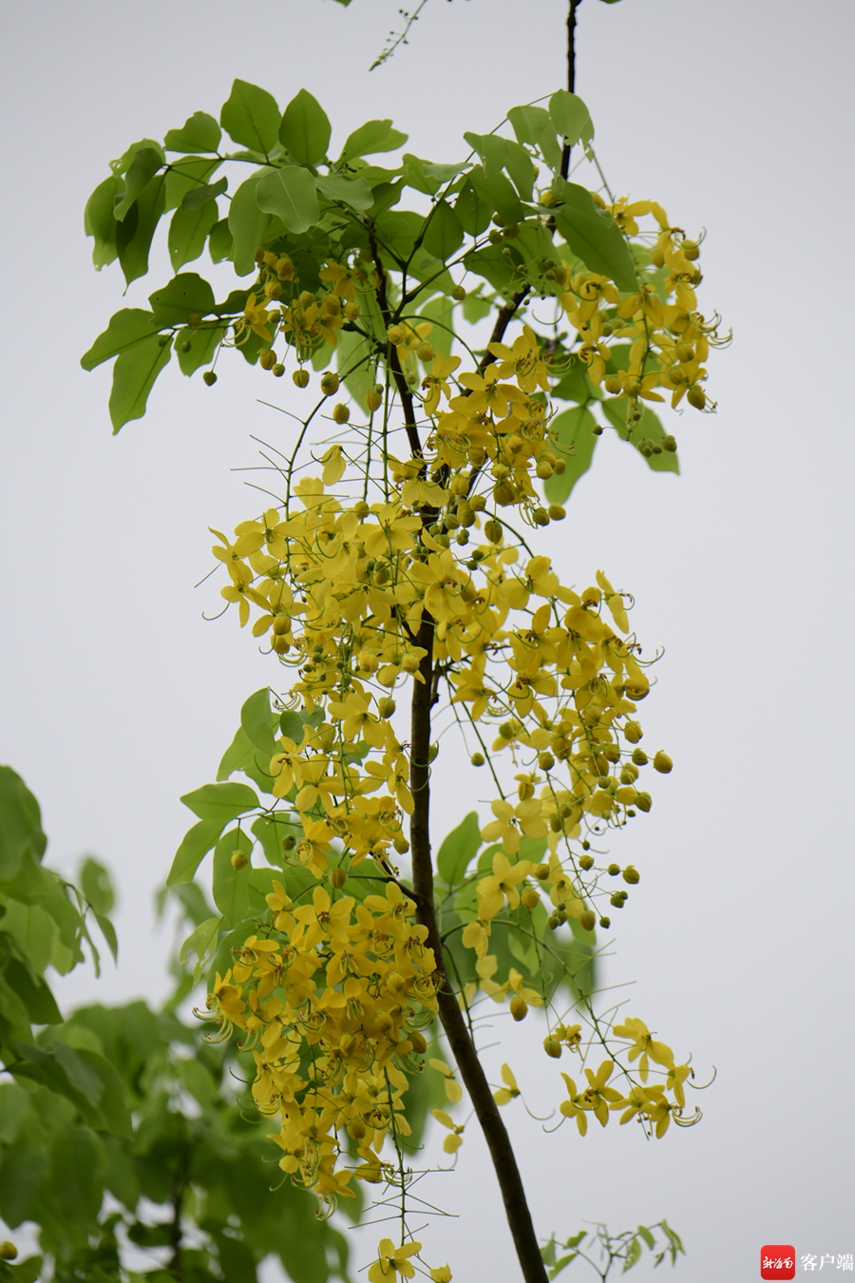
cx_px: 428
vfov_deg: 6.4
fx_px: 11399
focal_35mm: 320
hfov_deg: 4.3
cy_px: 642
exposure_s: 1/500
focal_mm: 320
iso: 450
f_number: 5.6
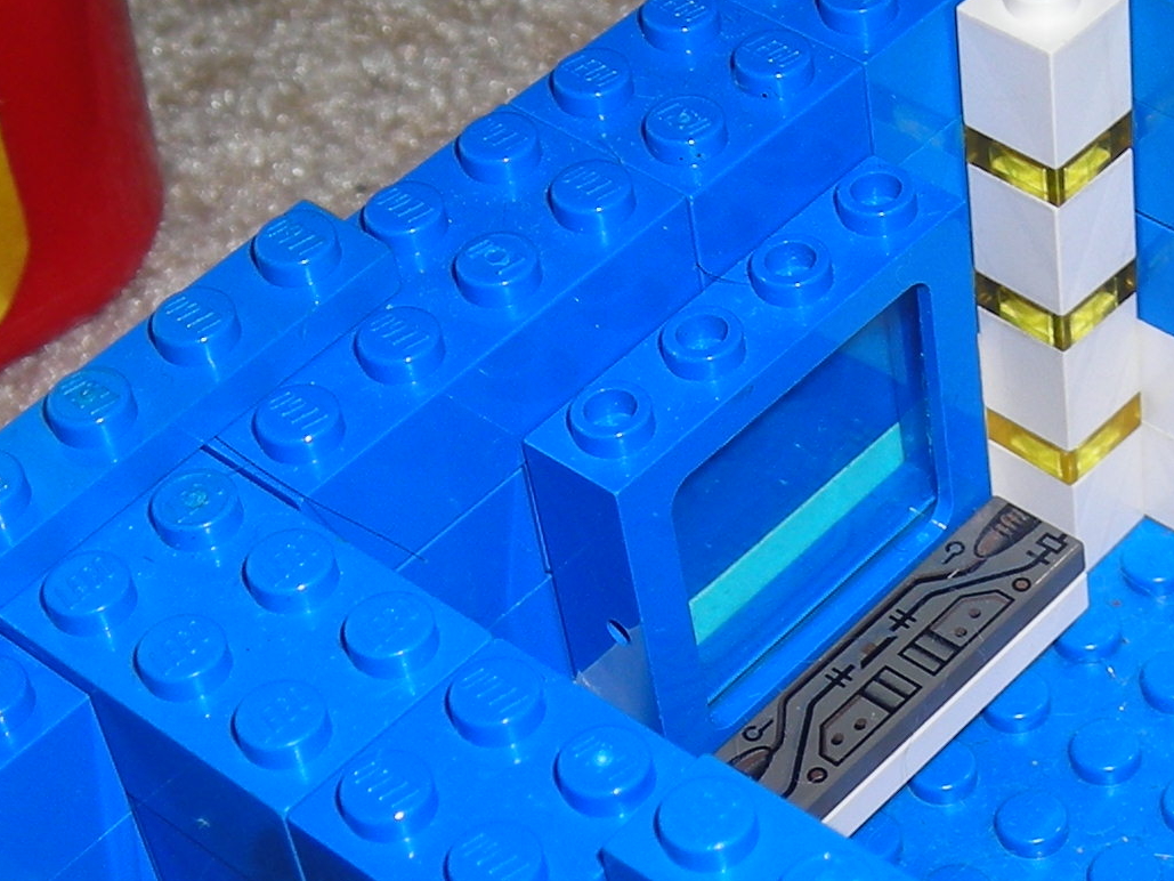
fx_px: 3528
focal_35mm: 104
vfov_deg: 14.1
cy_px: 760
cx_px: 1033
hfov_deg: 18.6
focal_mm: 6.3
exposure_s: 1/60
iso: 50
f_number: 3.2
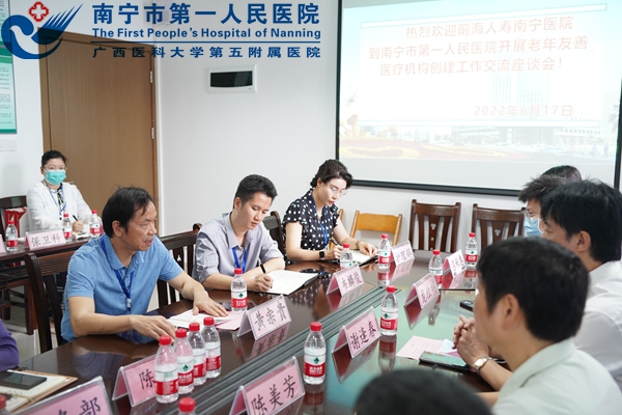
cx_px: 311
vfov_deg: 37.9
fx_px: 605
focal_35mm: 35
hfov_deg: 54.4
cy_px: 208
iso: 800
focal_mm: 35
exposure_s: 1/50
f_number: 2.8
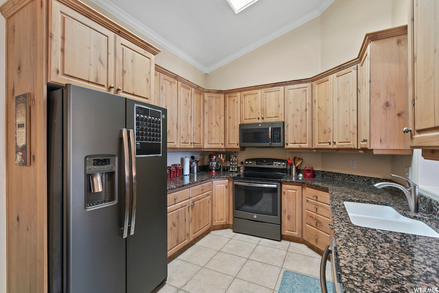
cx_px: 220
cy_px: 146
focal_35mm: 16
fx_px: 195
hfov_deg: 96.7
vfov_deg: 73.8
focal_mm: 16
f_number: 9
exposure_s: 1/3
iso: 320
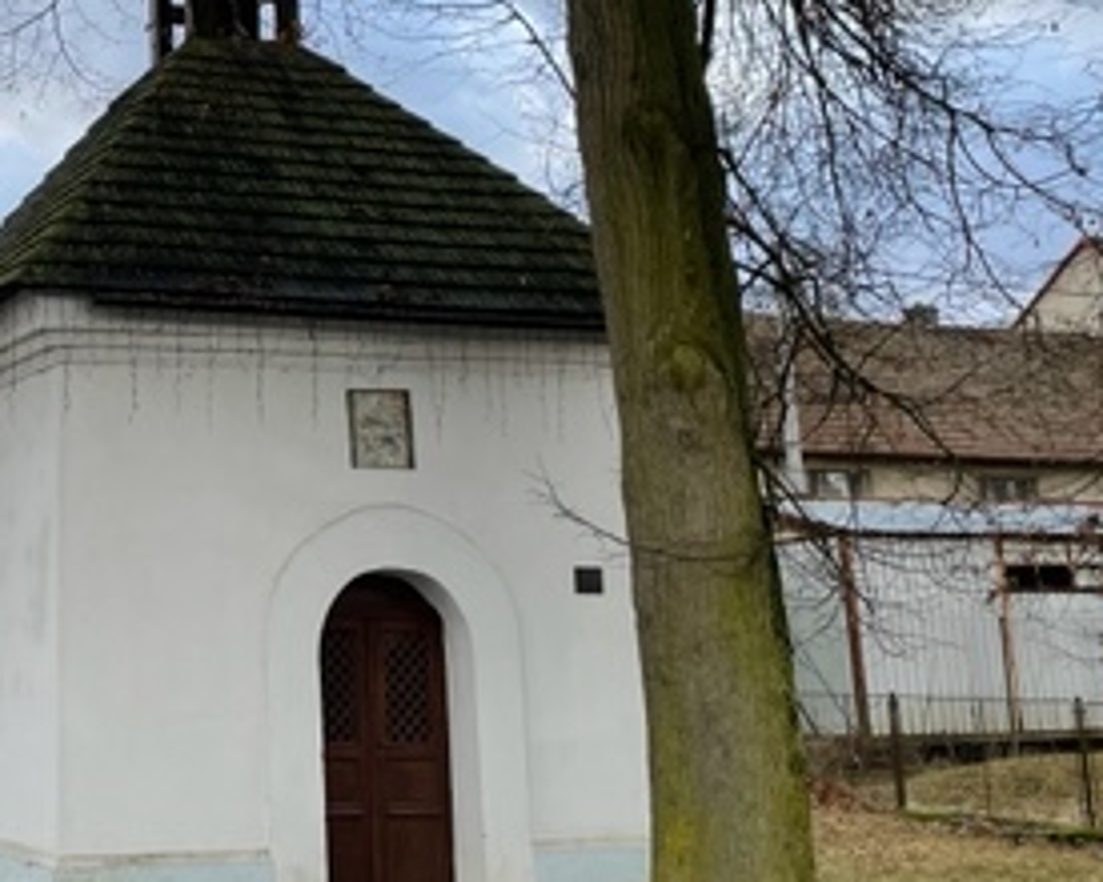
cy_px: 277
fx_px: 1926
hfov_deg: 30.7
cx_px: 128
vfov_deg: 25.6
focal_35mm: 59
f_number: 1.6
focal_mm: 4.2
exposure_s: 1/403
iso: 32
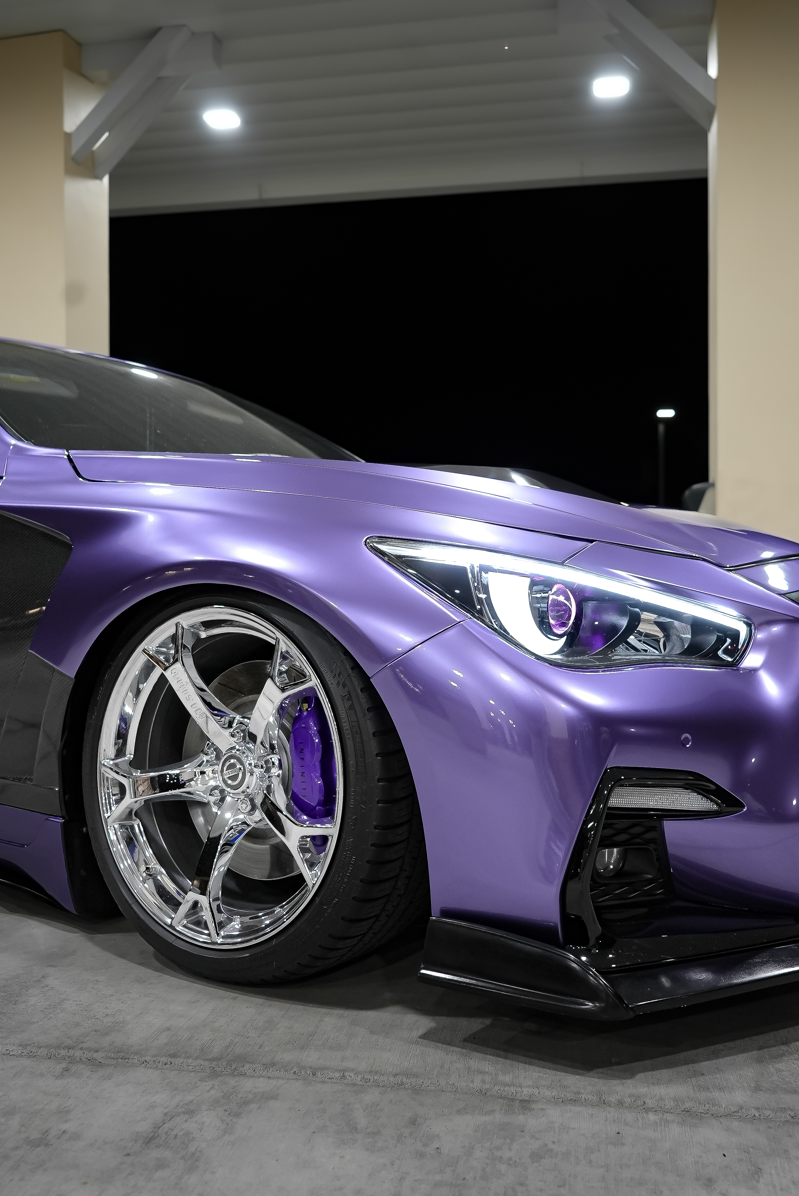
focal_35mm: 32
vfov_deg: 58.7
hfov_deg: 41.1
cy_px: 588
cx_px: 433
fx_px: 1064
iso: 1000
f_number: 4
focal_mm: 28
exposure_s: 1/125
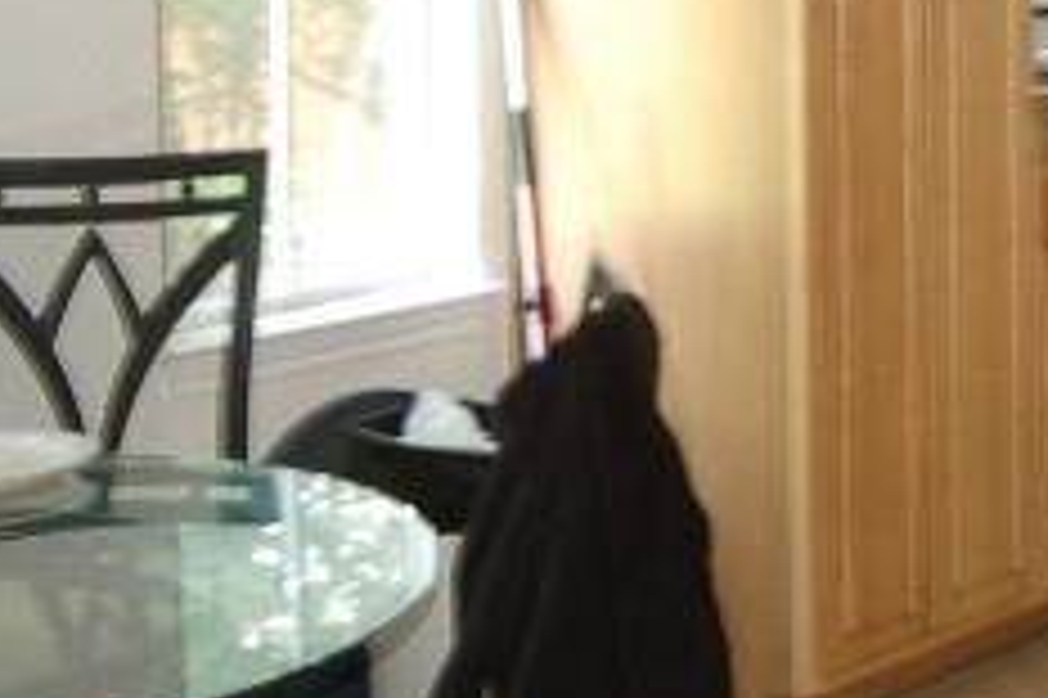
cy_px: 14
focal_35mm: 103
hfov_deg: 19.1
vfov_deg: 13.1
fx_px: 2996
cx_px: 1115
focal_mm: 20
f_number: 5.6
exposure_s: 1/3
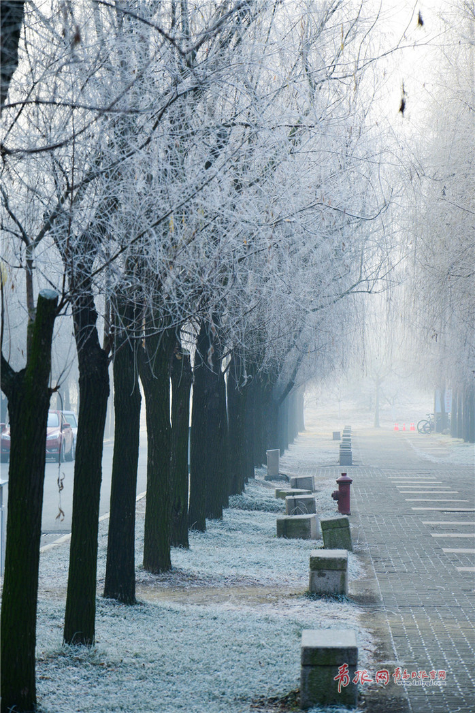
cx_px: 238
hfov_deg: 8.7
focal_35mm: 158
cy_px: 356
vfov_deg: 13.0
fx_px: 3117
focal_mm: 105
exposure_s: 1/250
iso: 400
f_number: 7.1
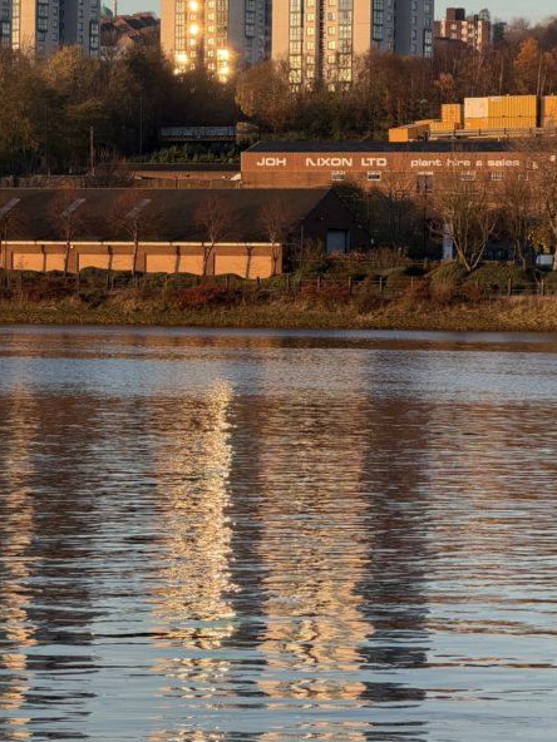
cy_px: 331
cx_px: 147
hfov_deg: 8.6
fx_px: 3712
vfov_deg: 11.4
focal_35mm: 173
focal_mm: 16.89
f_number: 2.8
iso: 50
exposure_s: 1/248
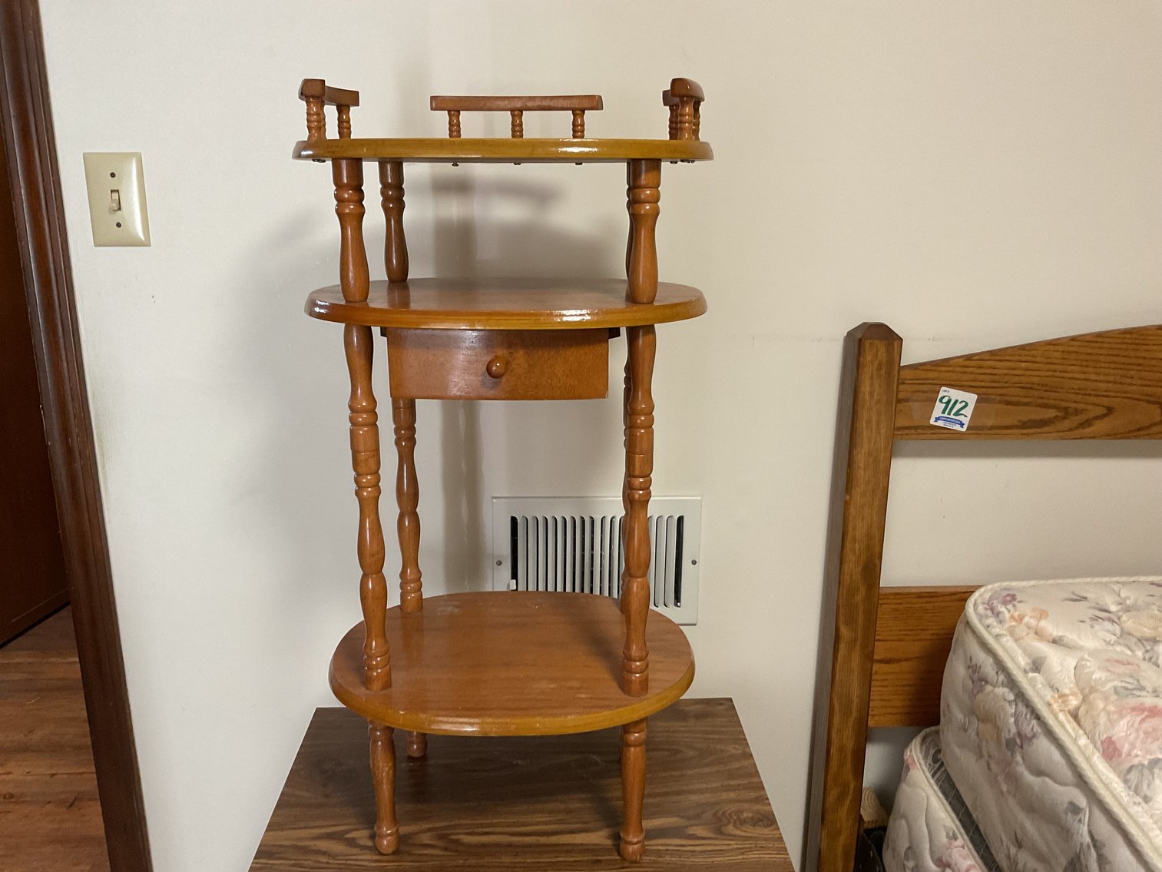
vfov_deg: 48.2
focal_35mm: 29
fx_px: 974
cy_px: 436
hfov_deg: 61.7
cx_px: 581
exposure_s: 1/60
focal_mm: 3
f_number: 1.8
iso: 160
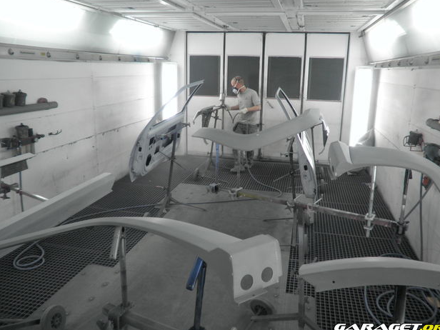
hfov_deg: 65.3
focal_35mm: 27
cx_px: 228
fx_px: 343
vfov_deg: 51.4
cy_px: 163
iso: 100
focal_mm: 4.65
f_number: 2.6
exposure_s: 1/30
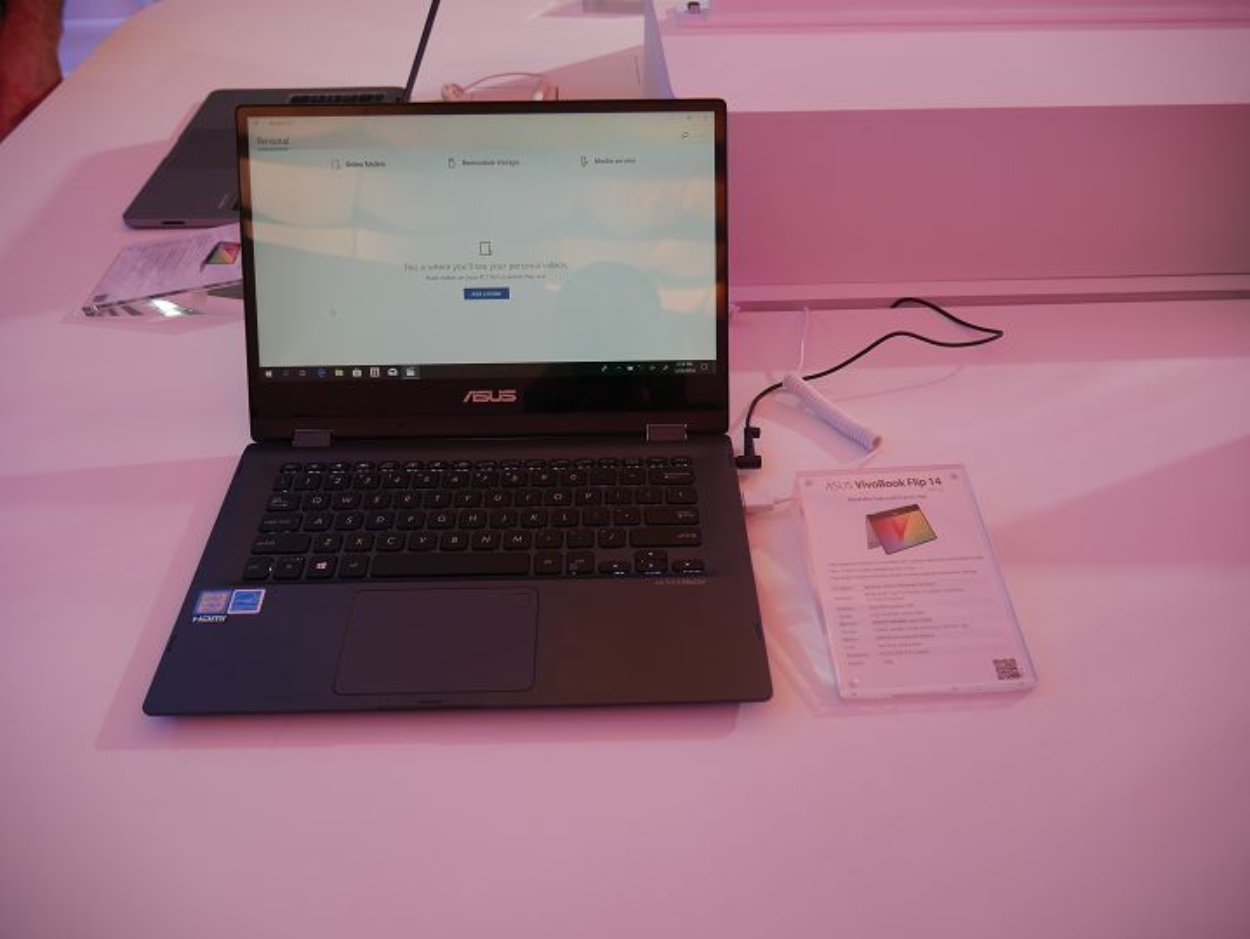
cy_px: 470
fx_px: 1012
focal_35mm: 28
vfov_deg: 49.8
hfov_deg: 63.4
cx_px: 625
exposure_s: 1/125
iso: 200
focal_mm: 14
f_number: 3.5
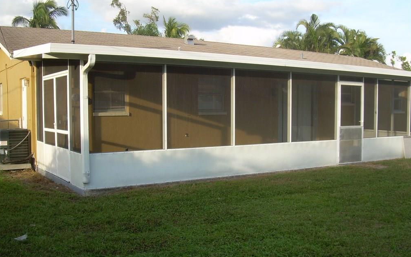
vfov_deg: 31.2
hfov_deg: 48.2
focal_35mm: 41
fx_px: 459
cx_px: 206
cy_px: 140
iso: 50
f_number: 4.6
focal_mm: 6.3
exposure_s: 1/162
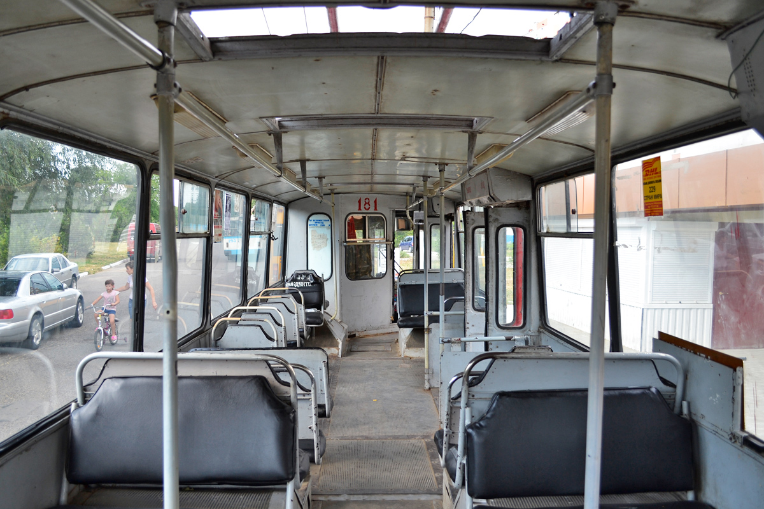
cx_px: 382
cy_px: 254
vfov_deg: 40.0
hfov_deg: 57.2
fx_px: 700
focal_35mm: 33
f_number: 3.8
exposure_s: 1/160
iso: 100
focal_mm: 22
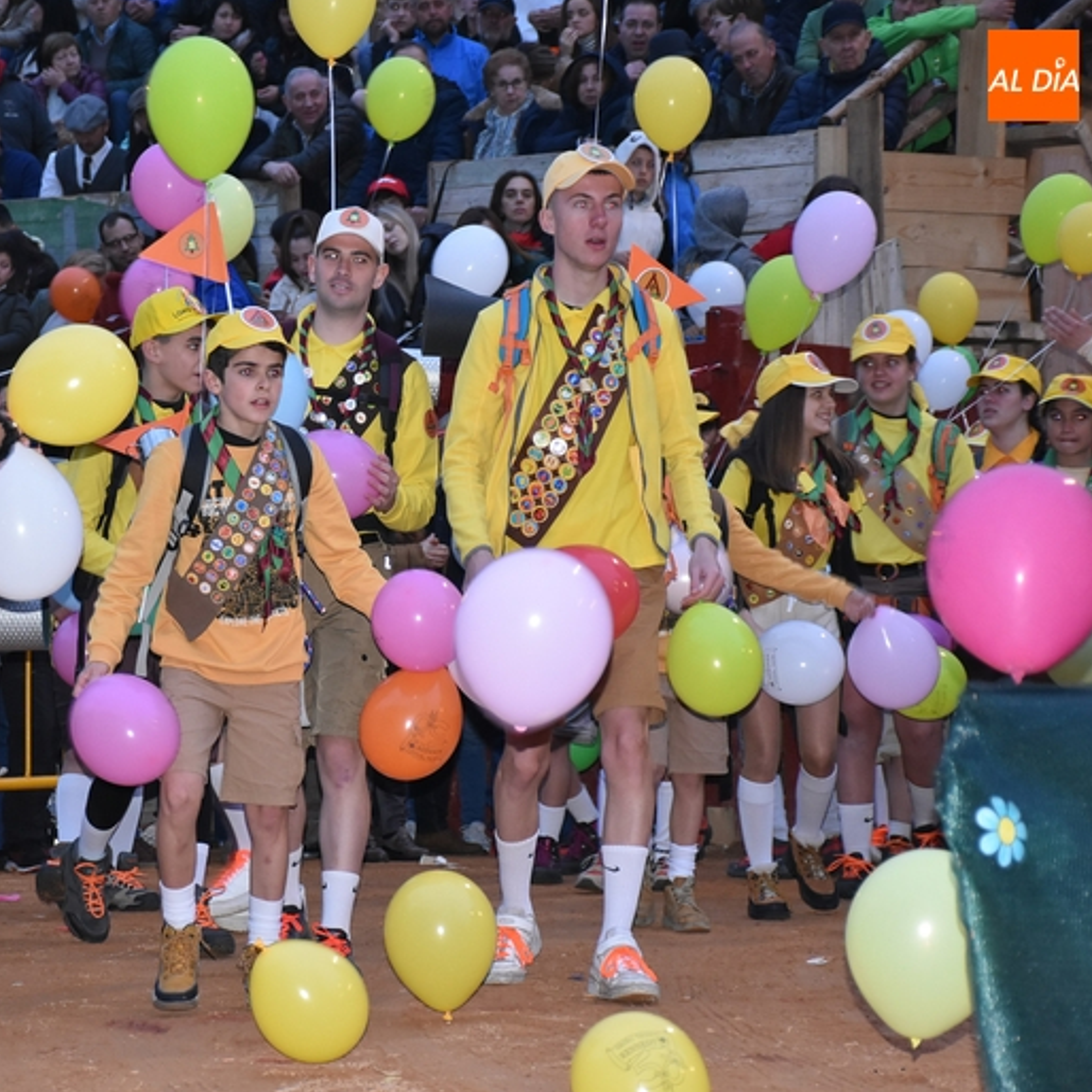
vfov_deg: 13.3
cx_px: 274
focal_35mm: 131
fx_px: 4675
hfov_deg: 13.3
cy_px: 556
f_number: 5
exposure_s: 1/60
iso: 1600
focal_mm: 66
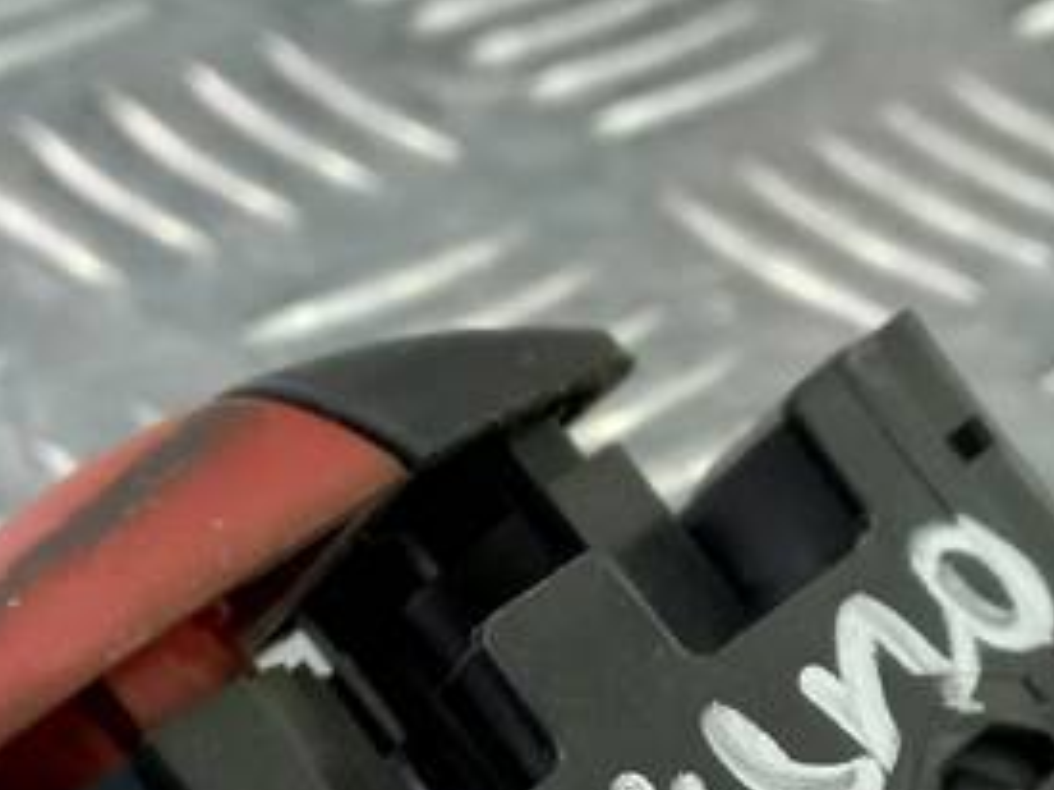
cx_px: 590
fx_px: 2830
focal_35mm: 93
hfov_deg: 21.1
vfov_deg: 15.6
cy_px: 790
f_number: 1.8
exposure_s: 1/50
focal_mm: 4.6
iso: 80
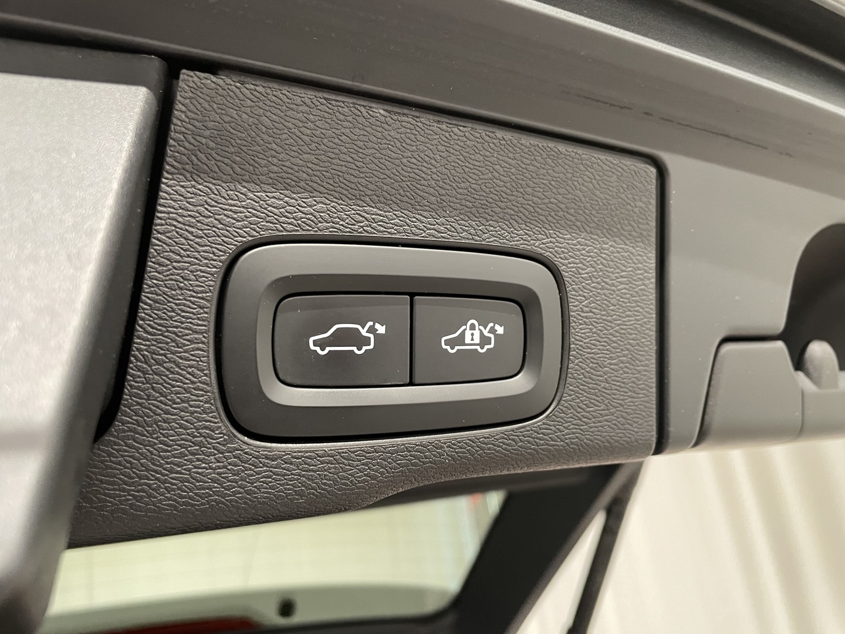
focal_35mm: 26
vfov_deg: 53.1
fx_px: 635
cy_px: 317
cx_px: 422
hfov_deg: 67.3
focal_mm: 4.2
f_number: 1.6
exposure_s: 1/50
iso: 400
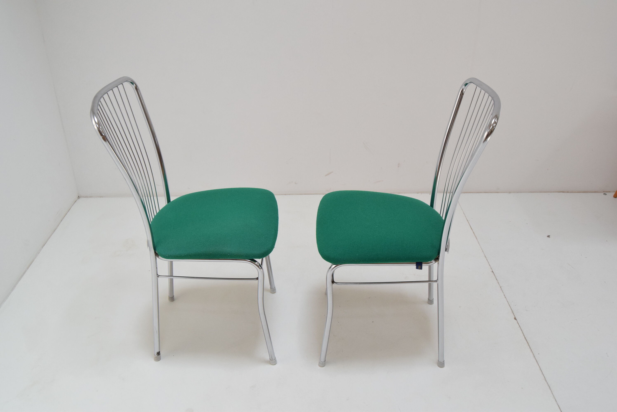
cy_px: 206
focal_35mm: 33
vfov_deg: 40.0
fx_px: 566
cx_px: 308
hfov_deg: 57.2
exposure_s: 1/250
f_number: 8
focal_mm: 22
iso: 1600
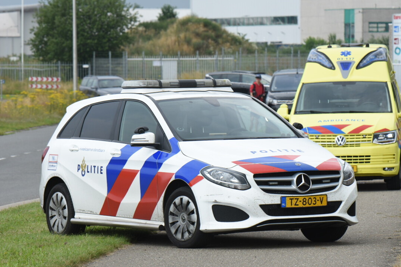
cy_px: 135
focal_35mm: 242
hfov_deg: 8.5
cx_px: 218
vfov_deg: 5.7
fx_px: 2691
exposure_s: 1/320
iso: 100
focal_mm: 135
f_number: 5.6
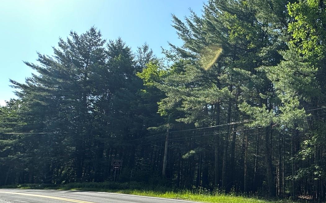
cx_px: 308
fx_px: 258
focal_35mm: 29
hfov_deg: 54.0
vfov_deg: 42.7
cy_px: 131
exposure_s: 1/416
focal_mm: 2.22
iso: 40
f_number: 2.2
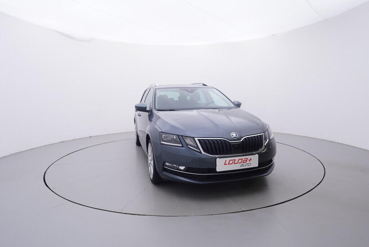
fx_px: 231
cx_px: 184
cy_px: 124
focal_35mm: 22
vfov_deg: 56.2
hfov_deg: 77.3
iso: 200
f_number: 5
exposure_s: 1/80
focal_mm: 15
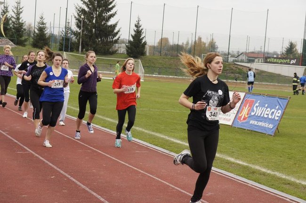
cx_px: 153
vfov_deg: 13.0
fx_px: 892
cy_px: 102
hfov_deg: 19.5
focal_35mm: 105
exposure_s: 1/800
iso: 1600
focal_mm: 70
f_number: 7.1
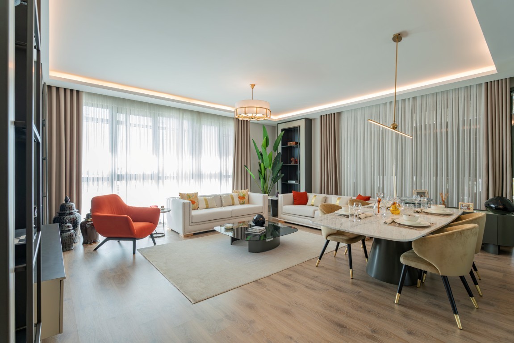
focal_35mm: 17
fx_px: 243
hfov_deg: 93.3
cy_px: 172
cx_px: 257
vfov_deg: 70.5
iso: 640
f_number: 5.6
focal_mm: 17
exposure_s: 1/80
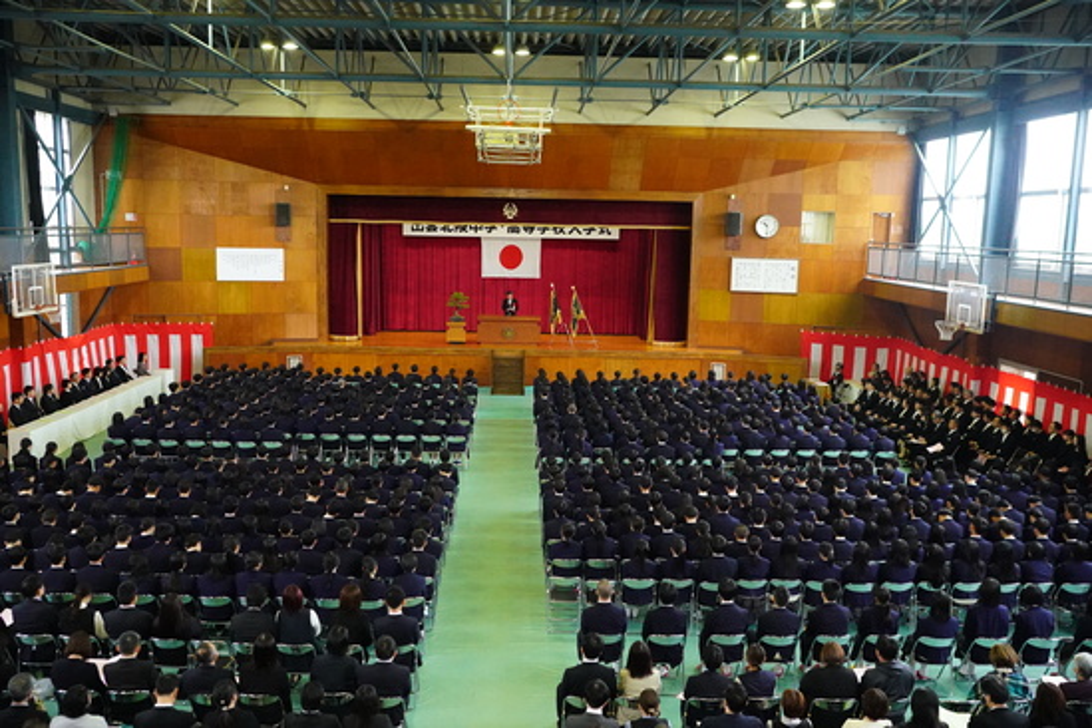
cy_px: 364
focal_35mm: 30
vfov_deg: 43.6
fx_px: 910
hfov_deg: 61.9
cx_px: 546
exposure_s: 1/1000
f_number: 3.5
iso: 12800
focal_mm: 30
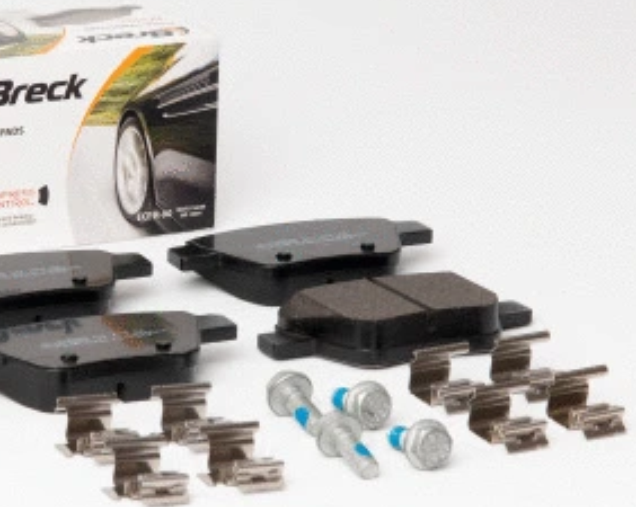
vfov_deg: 8.6
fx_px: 3385
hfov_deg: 10.7
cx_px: 189
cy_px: 252
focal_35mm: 180
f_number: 13
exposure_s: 1/200
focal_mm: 60
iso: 100
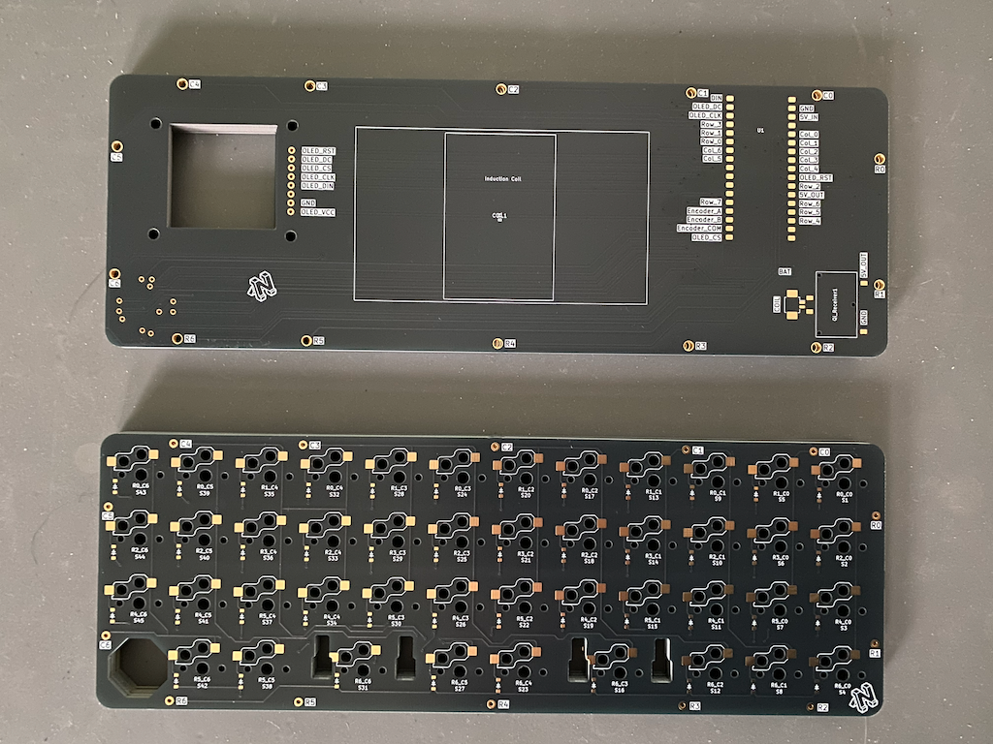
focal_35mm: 26
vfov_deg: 53.1
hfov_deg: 67.3
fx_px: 746
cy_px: 372
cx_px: 496
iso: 500
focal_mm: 4.25
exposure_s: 1/10
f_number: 1.8
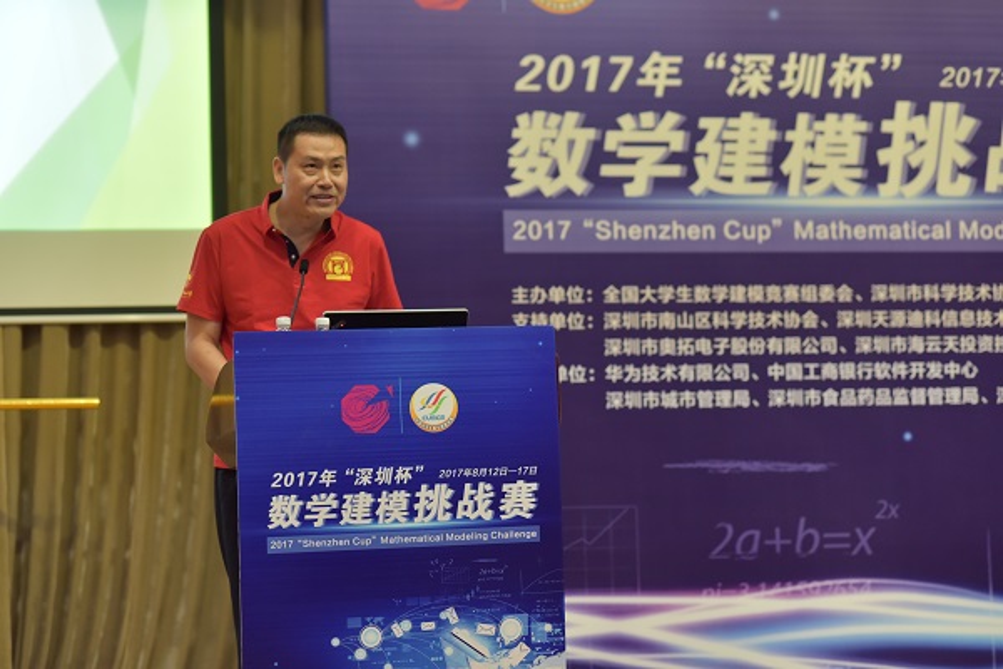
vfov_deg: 16.1
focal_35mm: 85
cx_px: 502
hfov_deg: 23.9
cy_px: 334
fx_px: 2368
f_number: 3.2
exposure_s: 1/160
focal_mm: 85
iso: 2000
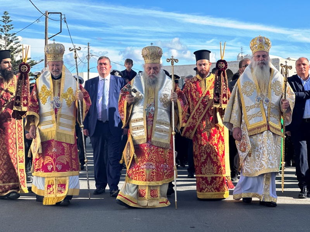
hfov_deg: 25.3
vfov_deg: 19.1
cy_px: 116
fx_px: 690
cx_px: 155
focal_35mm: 77
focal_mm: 9
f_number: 2.8
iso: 32
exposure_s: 1/657
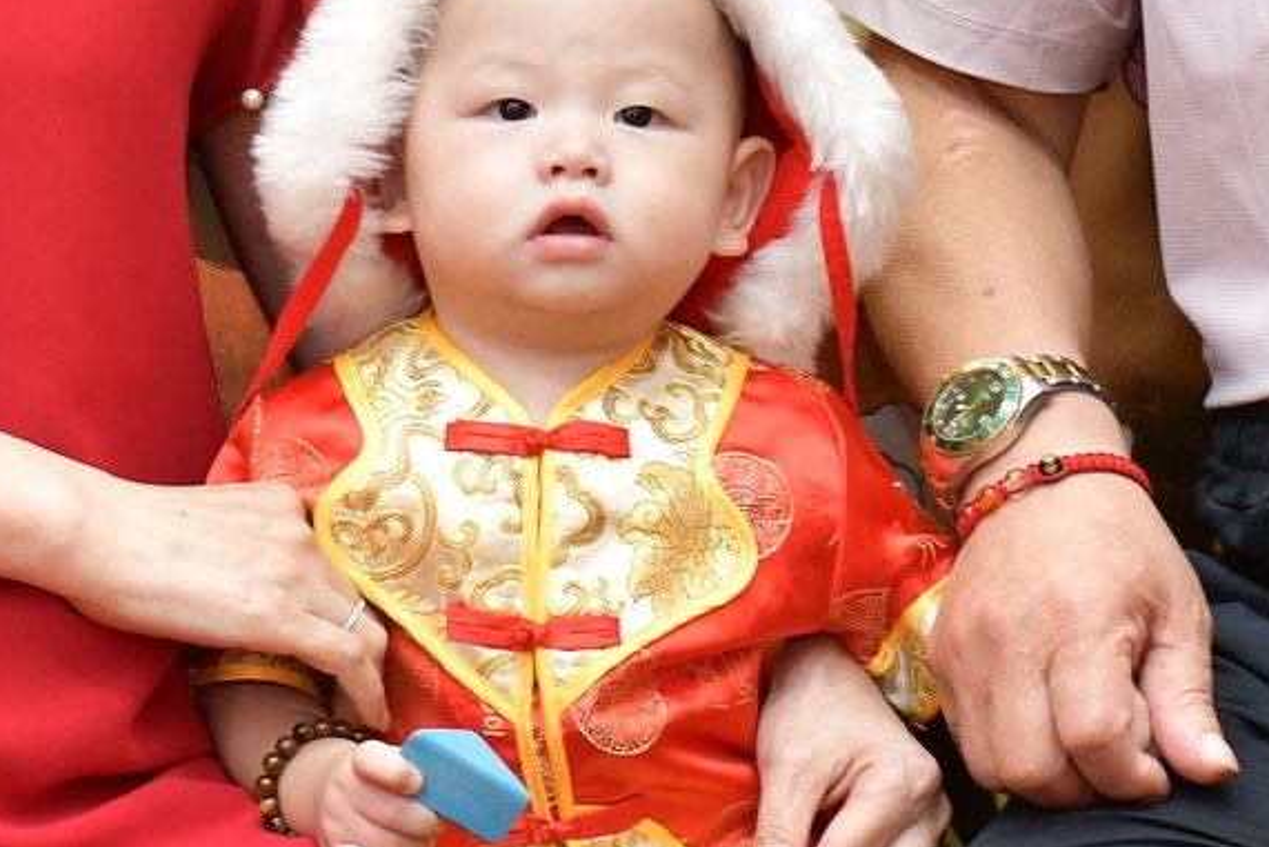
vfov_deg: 9.3
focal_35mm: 147
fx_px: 5183
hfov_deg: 14.0
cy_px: -24
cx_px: 651
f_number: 4.5
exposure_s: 1/200
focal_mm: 35
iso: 1000
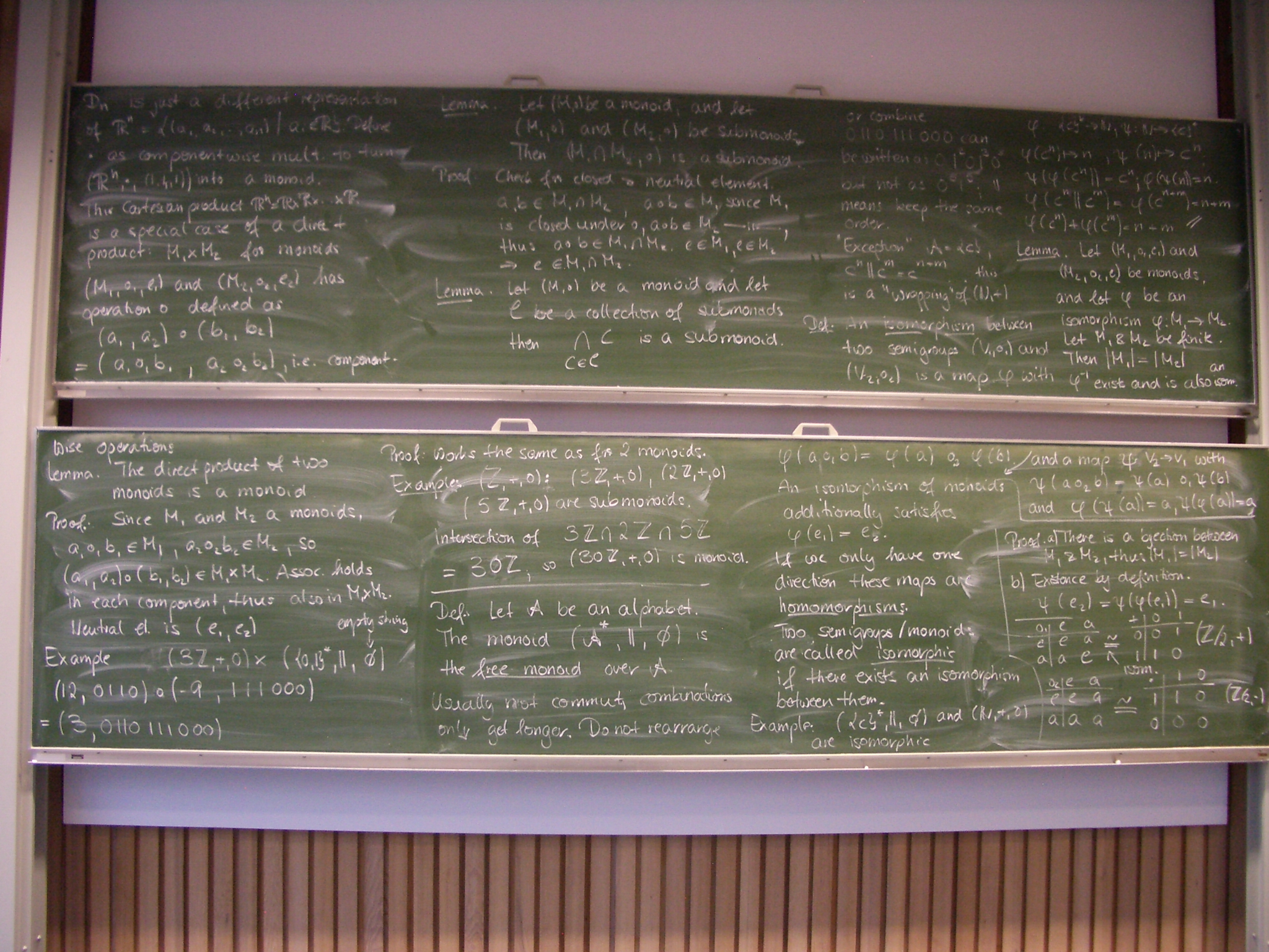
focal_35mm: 35
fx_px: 1283
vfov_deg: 40.7
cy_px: 476
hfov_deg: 52.6
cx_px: 634
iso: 200
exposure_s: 1/15
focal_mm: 5.8
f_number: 2.6
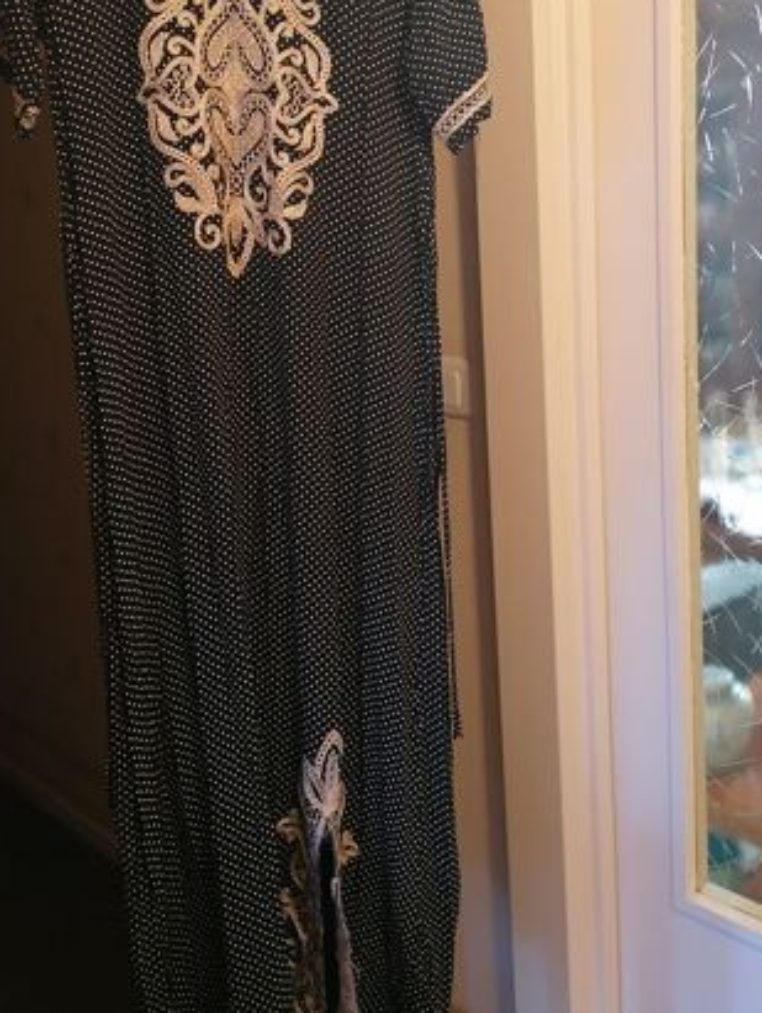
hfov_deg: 34.4
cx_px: 404
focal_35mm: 42
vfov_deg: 44.4
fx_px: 1231
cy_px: 380
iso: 400
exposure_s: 1/25
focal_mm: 4.75
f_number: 1.8
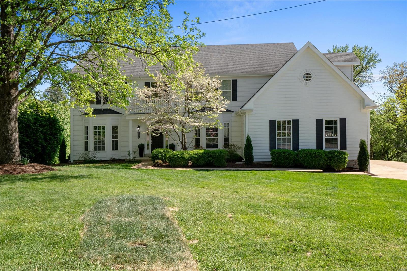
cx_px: 204
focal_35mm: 36
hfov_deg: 53.1
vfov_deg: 36.9
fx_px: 407
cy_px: 136
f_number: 8
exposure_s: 1/500
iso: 400
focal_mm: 18
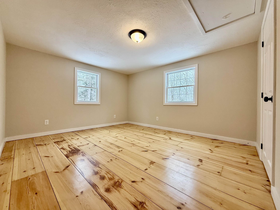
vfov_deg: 85.7
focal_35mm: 14
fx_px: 113
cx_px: 140
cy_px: 105
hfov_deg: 102.1
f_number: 2.2
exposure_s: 1/120
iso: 200
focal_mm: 2.22
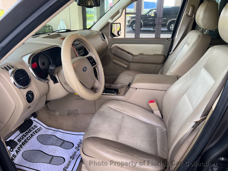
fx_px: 171
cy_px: 86
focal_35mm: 26
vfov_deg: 53.1
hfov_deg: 67.3
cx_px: 114
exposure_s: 1/121
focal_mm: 5.7
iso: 32
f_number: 1.5
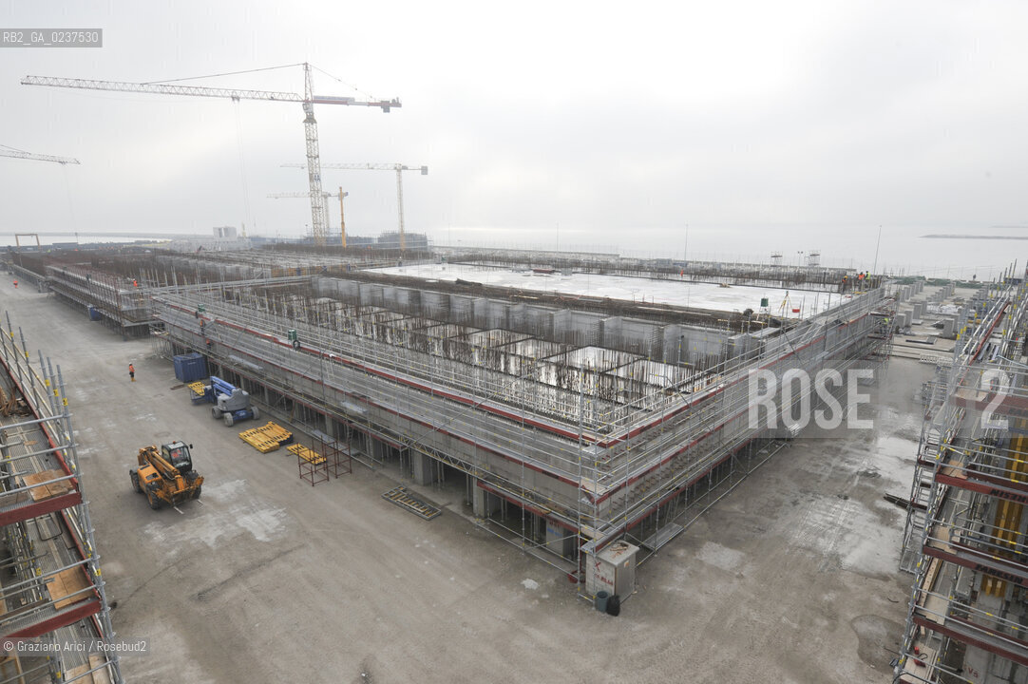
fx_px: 571
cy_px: 342
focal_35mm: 20
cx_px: 514
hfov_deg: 84.0
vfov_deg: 61.9
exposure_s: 1/320
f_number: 10
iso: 200
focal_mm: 20
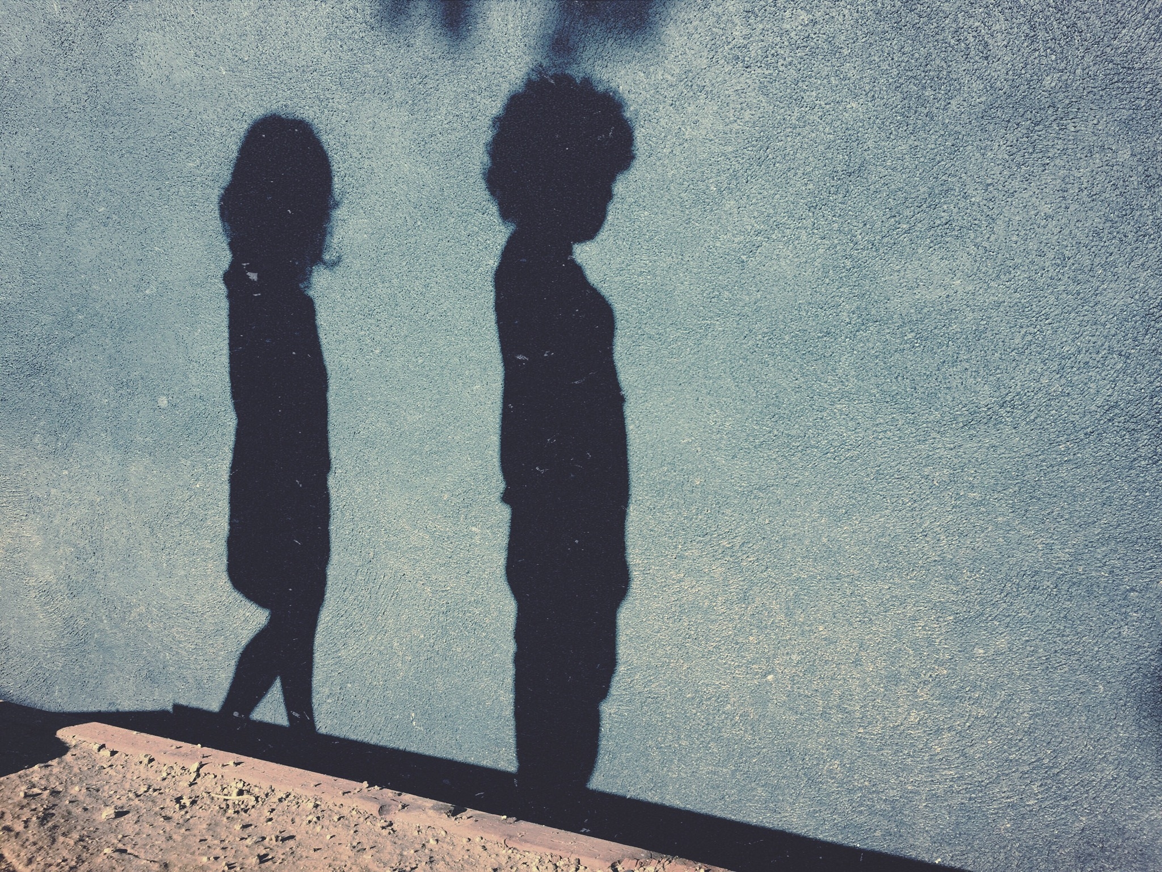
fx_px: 973
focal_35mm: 29
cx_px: 581
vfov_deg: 48.2
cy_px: 436
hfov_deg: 61.7
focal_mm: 4.15
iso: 32
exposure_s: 1/732
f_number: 2.2
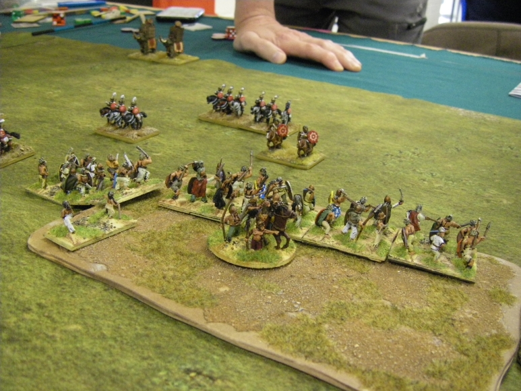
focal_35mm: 38
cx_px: 260
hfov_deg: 49.0
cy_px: 196
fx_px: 572
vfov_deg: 37.7
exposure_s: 1/50
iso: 640
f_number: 3.5
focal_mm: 6.3
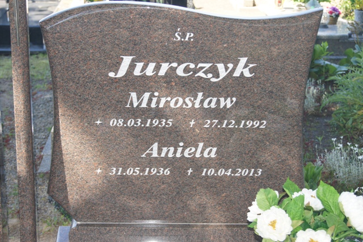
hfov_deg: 29.9
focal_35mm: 68
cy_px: 121
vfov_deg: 20.1
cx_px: 182
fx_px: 680
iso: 200
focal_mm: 45
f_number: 6.3
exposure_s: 1/160
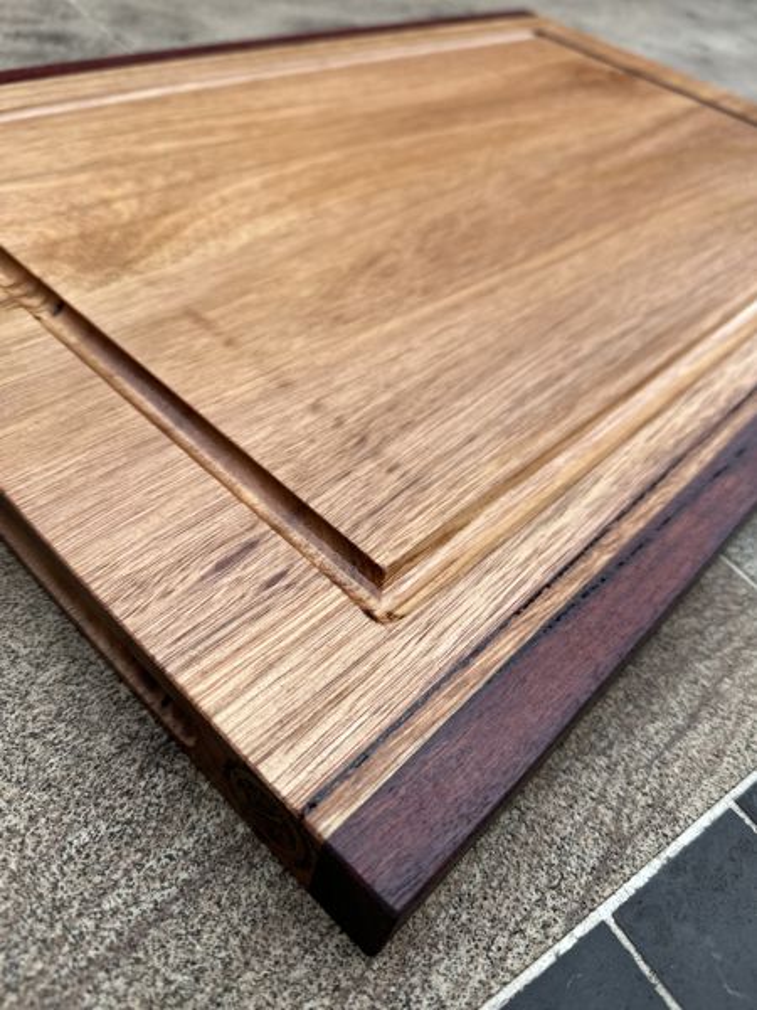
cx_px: 378
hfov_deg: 56.8
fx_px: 700
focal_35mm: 24
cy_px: 505
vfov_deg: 71.6
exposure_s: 1/779
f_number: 1.78
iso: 80
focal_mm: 6.86
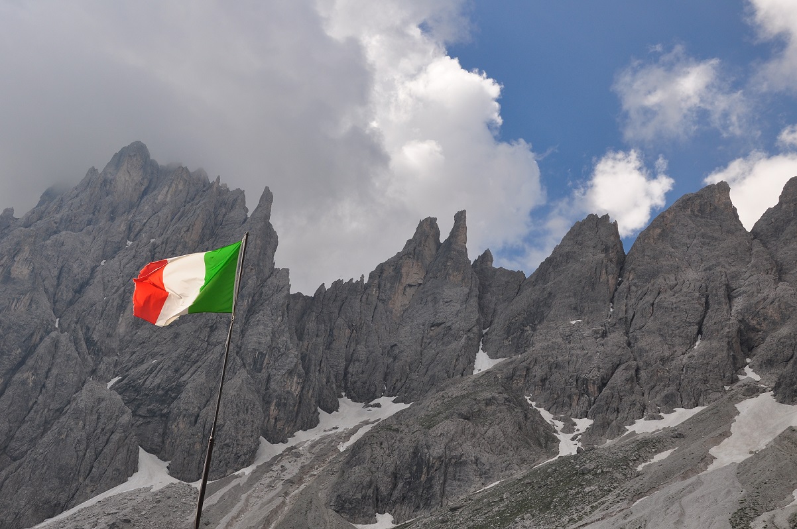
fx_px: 829
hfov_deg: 51.3
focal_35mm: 38
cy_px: 264
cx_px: 398
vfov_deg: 35.4
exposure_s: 1/320
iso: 200
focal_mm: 25
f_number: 10
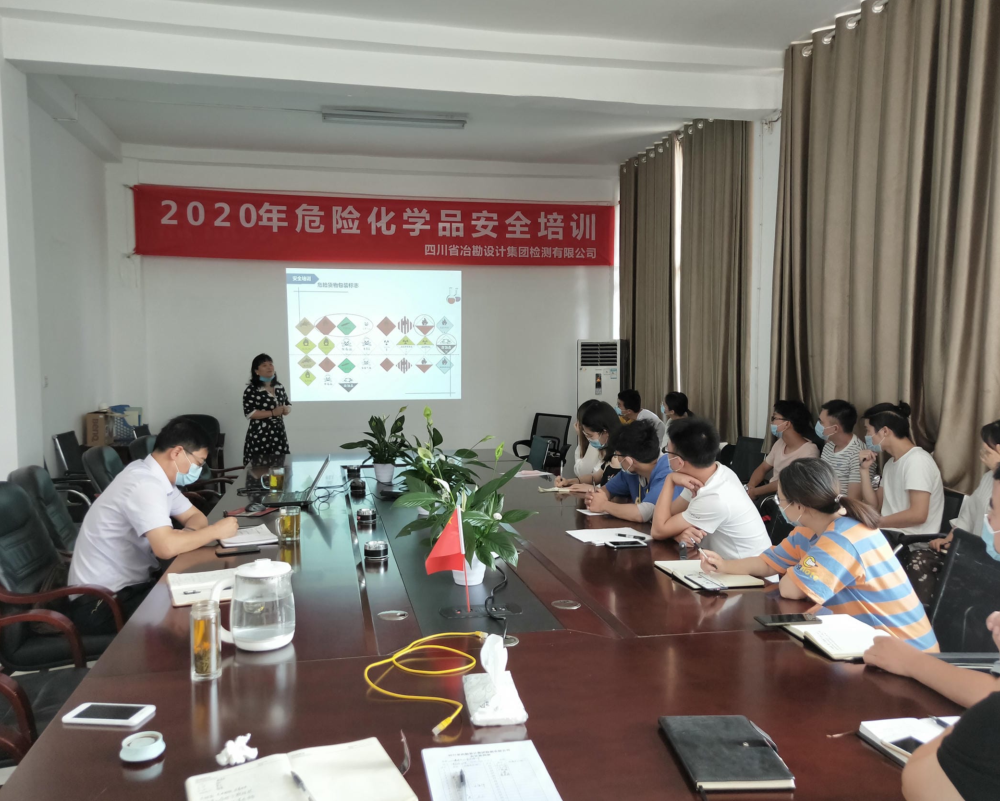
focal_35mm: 27
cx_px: 491
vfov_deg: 53.2
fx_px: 799
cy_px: 413
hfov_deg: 64.1
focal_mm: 4.28
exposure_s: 1/50
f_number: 1.7
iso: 191
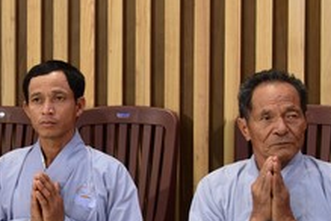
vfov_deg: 13.6
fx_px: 929
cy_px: 118
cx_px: -2
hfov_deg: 19.6
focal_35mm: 101
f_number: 4
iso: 800
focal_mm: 34
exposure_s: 1/40
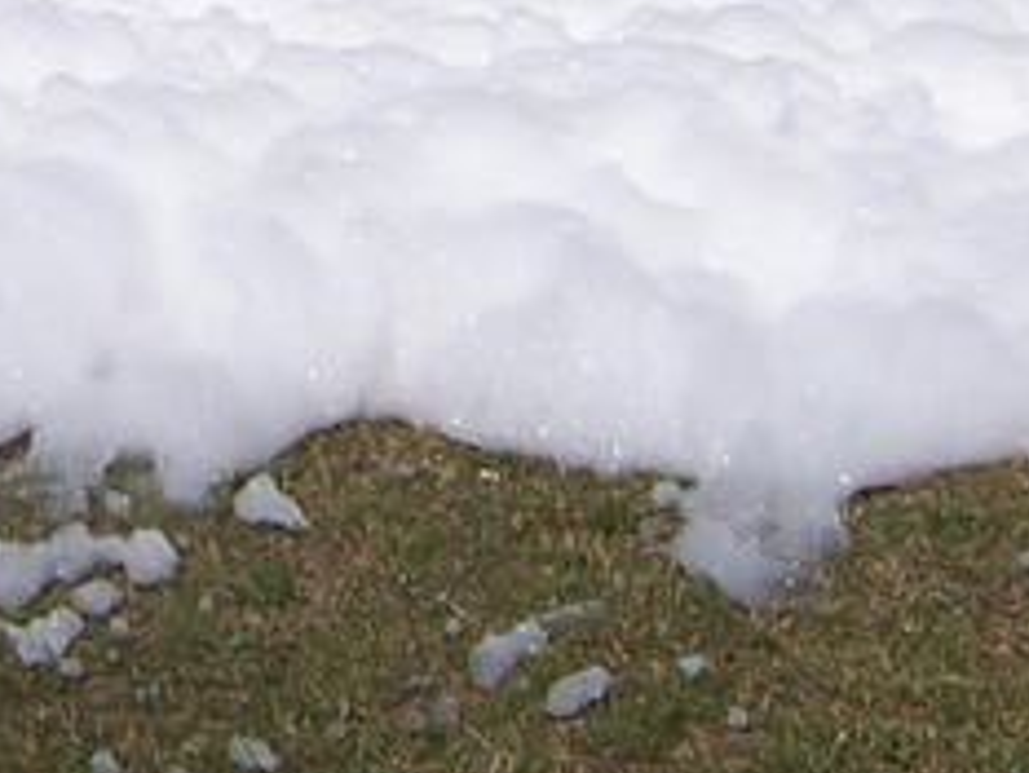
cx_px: -261
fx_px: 4313
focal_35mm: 145
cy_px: -570
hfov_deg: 13.2
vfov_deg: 9.8
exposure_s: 1/1000
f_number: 5.6
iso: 80
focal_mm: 5.5
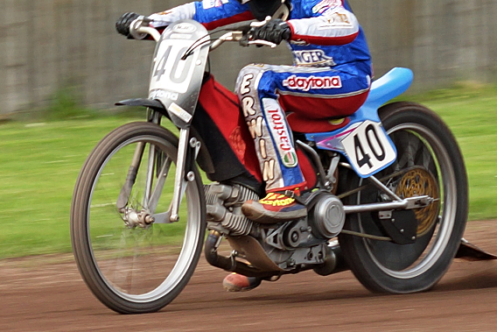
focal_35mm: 317
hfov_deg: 6.5
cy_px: 139
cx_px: 245
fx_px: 4377
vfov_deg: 4.3
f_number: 4.5
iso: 200
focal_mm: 100
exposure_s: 1/400
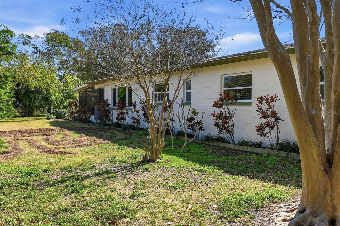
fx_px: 283
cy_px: 113
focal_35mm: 30
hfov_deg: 62.0
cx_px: 170
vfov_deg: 43.5
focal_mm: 30
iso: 250
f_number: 9
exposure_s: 1/5000
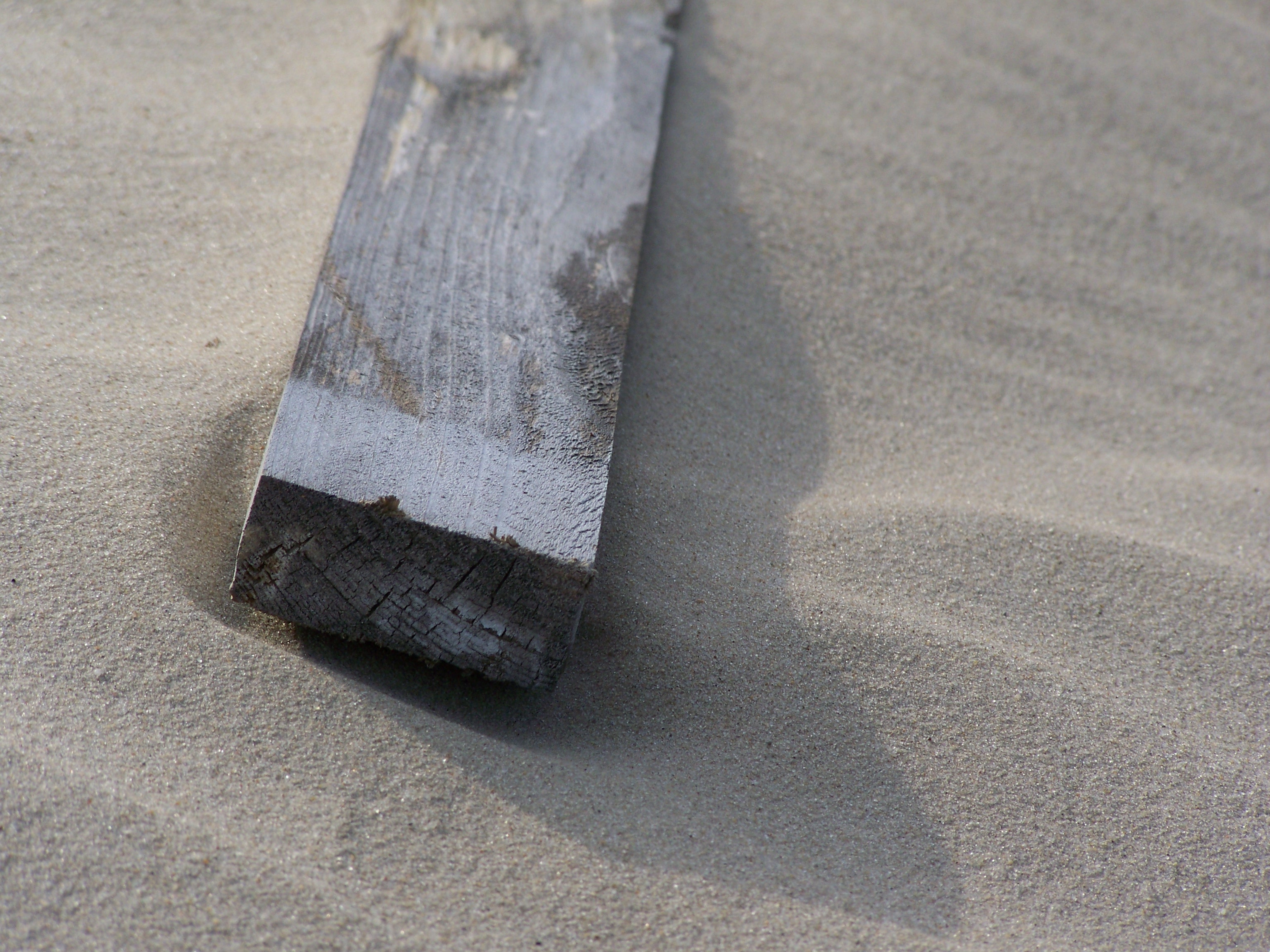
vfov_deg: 7.1
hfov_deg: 9.5
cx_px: 635
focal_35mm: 209
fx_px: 7668
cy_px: 476
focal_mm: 34.7
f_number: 4.5
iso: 64
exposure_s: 1/400
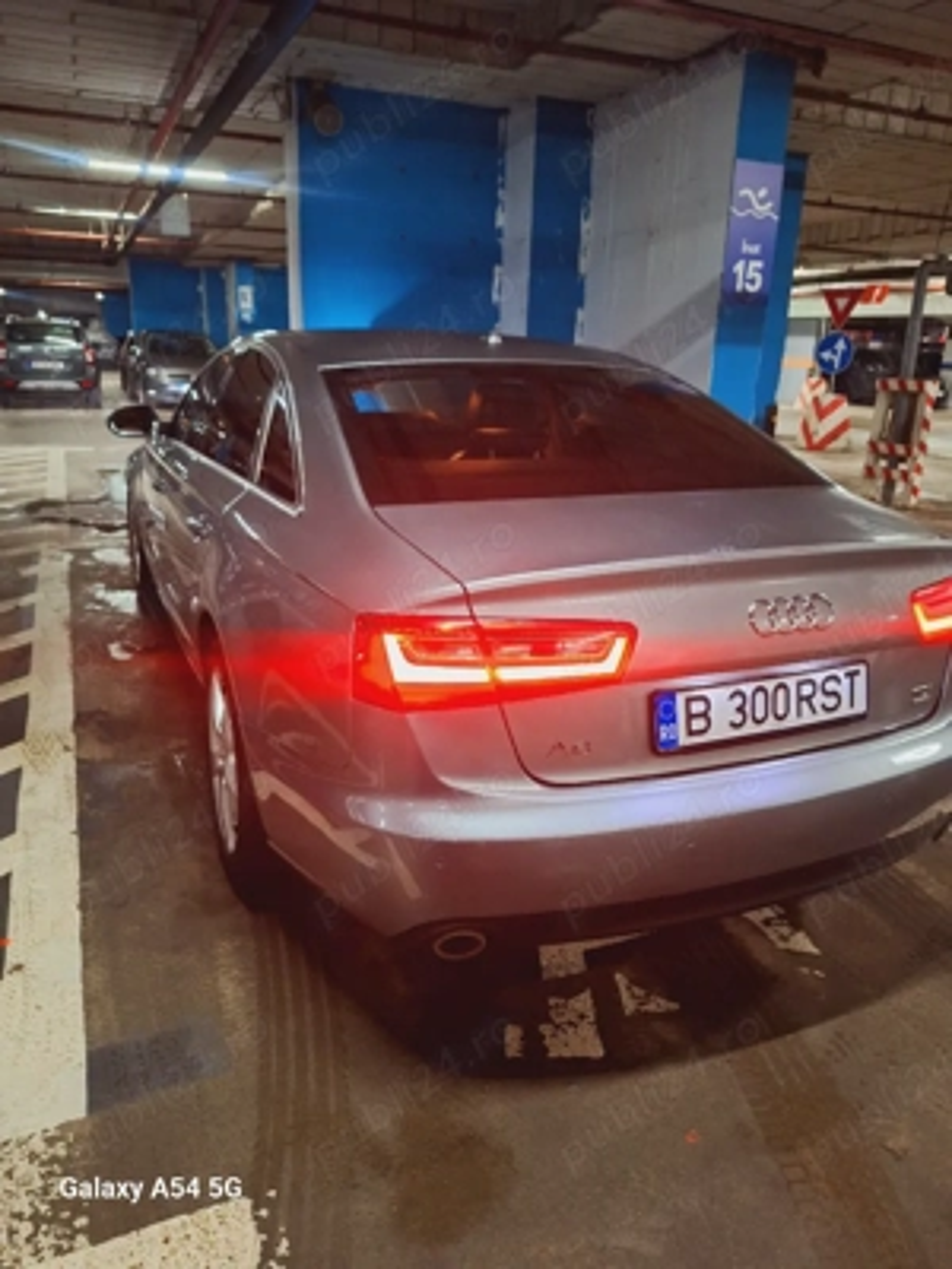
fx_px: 843
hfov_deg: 58.9
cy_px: 634
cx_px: 476
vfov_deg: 73.9
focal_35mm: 23
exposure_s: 1/20
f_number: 1.8
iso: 500
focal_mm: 5.54
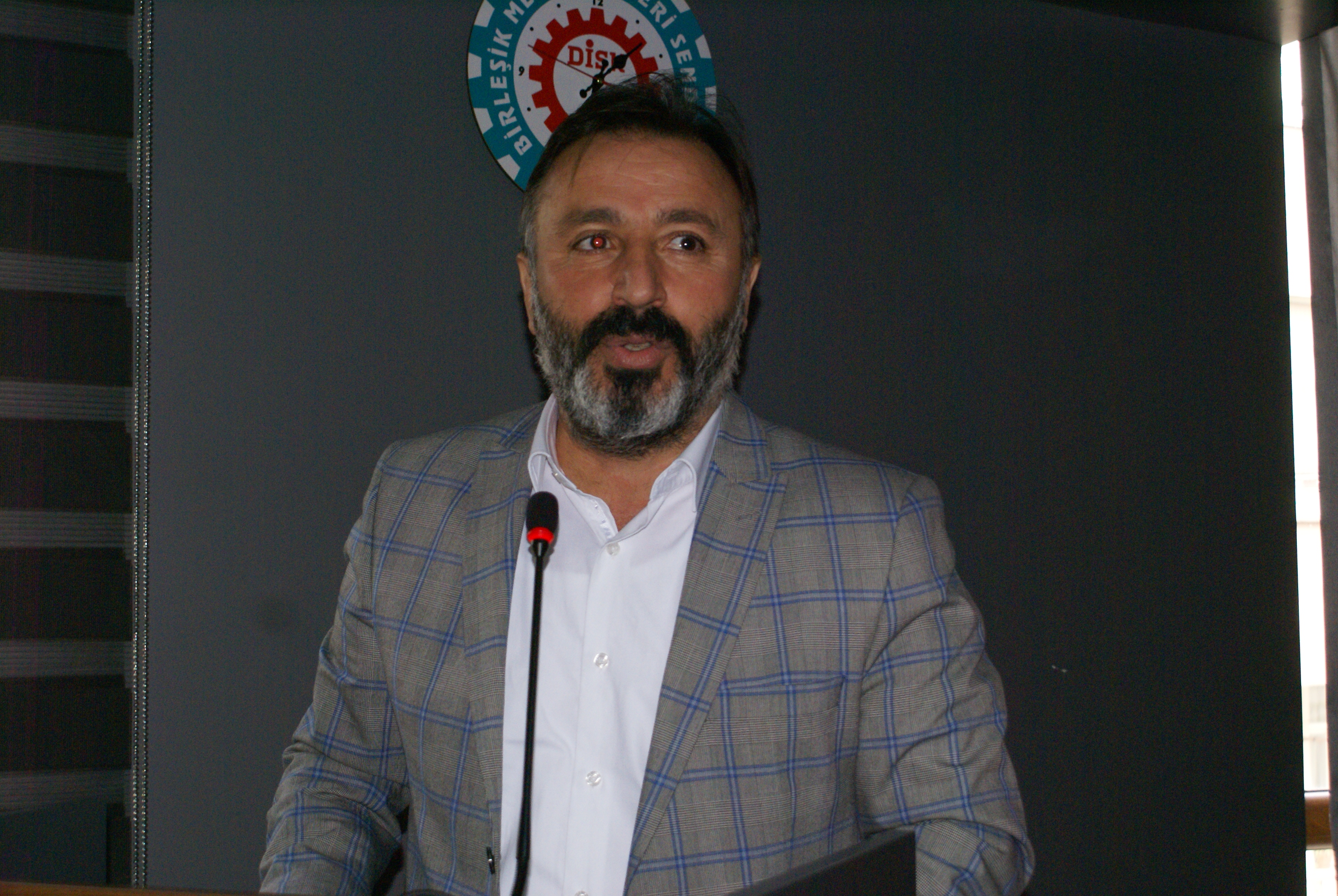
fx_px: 1954
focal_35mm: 52
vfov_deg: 25.8
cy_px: 448
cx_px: 669
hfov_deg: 37.8
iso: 400
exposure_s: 1/60
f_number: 5.6
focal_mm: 35
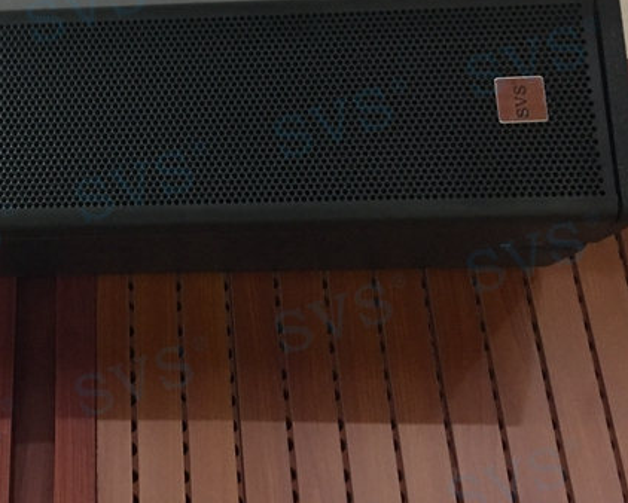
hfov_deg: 27.3
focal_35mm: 67
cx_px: 64
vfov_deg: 22.6
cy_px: 121
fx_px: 1246
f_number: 2.2
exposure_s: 1/17
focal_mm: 4.15
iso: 100
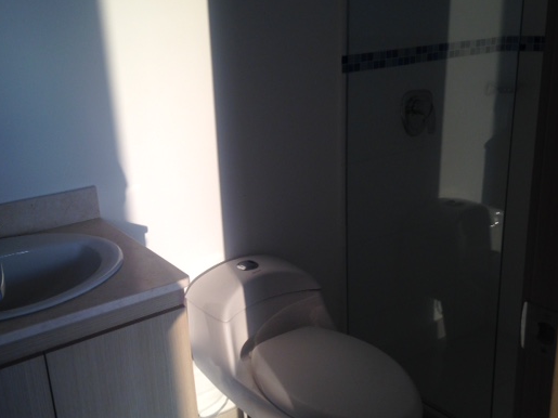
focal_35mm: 41
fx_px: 661
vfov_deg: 35.1
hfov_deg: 45.6
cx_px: 230
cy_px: 219
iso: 50
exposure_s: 1/228
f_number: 2.4
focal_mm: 4.12
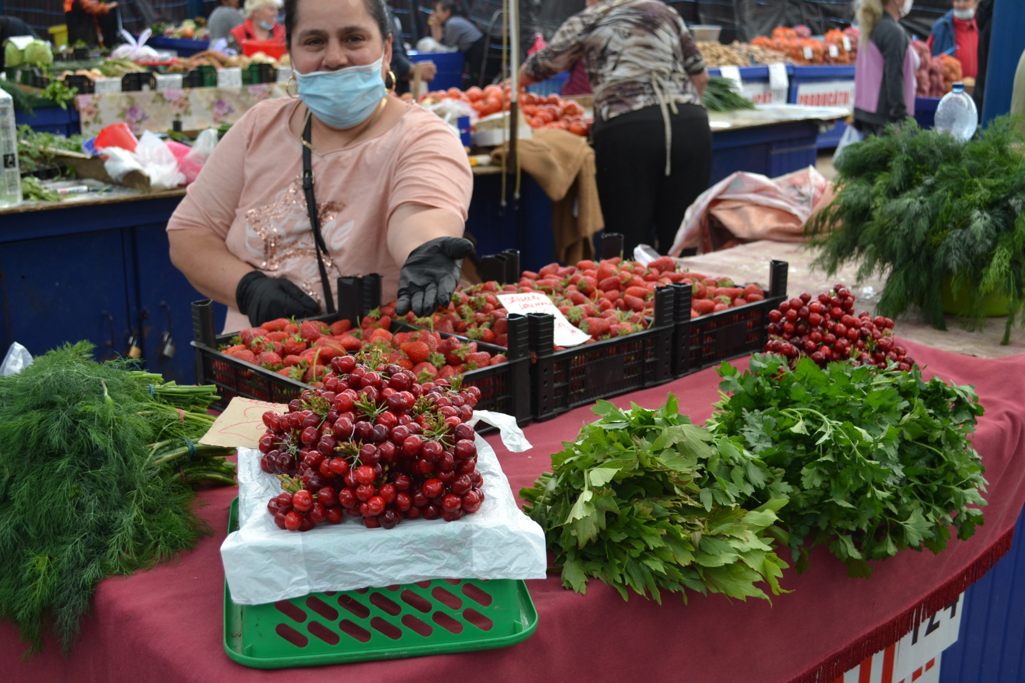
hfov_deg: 45.0
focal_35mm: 44
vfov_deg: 30.9
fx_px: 1239
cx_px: 512
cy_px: 342
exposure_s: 1/125
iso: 400
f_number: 5.6
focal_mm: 29
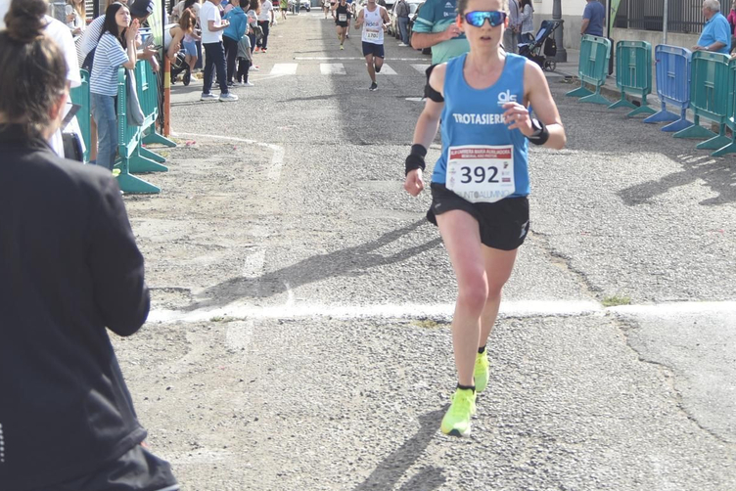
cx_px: 468
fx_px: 1350
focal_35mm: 66
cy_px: 49
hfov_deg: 30.4
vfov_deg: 20.2
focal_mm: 31
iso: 110
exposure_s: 1/400
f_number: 6.3
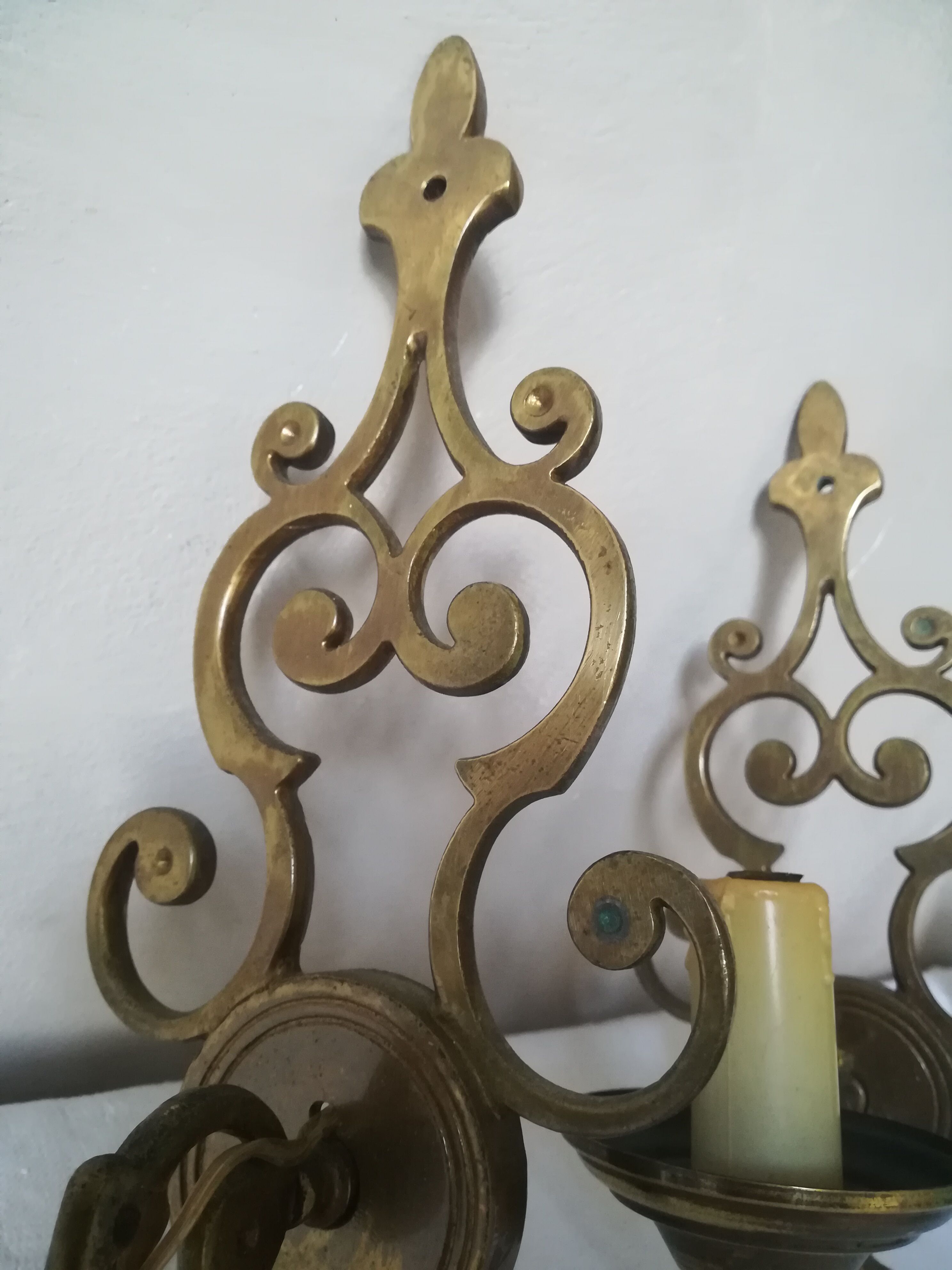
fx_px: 953
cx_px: 476
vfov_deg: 67.3
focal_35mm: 26
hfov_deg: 53.1
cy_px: 635
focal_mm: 3.83
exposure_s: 1/20
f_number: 2.2
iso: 500
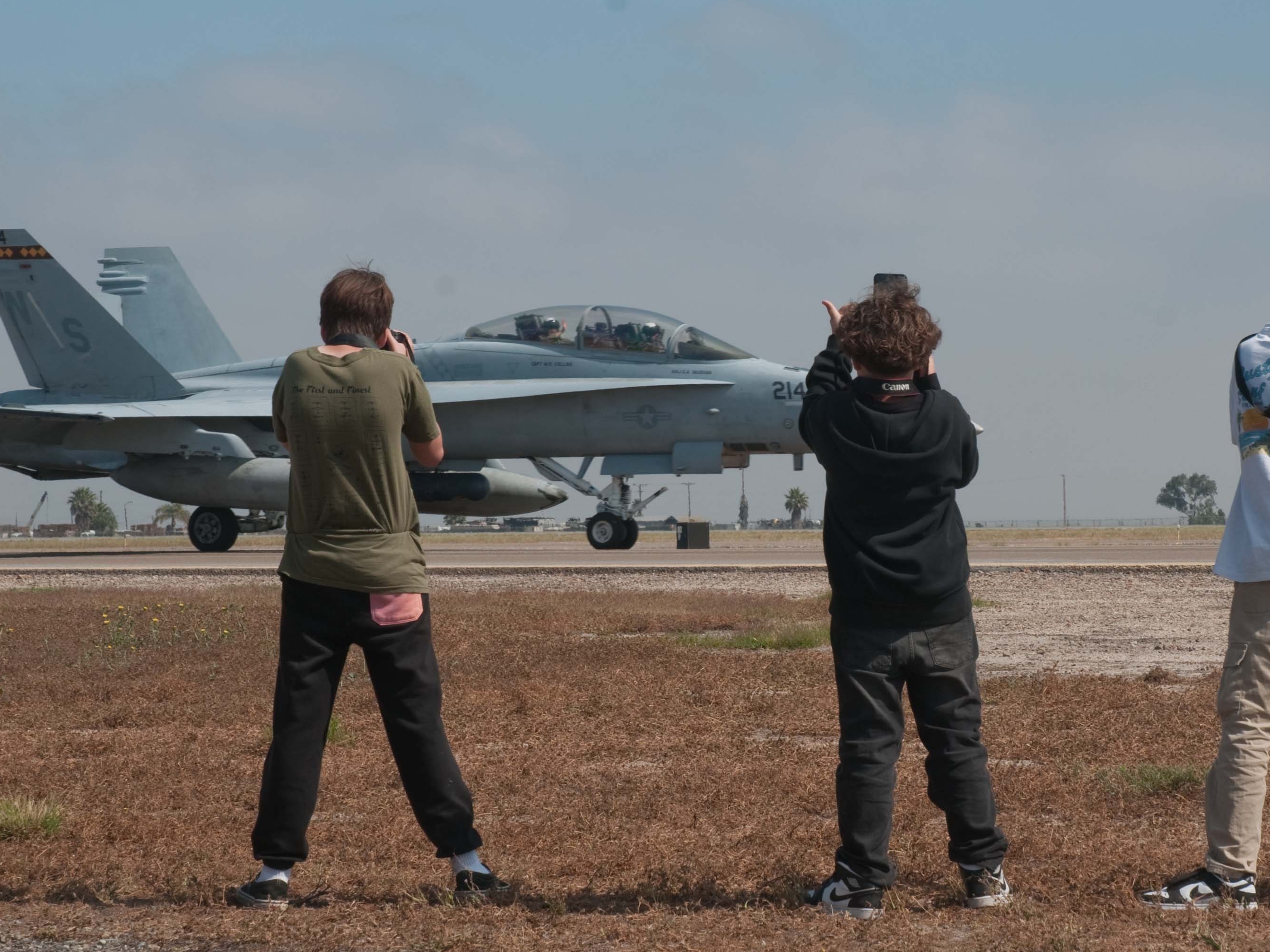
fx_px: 4219
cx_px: 887
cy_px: 429
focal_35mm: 115
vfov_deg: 12.9
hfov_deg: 17.1
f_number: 10
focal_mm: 50
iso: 100
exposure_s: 1/200
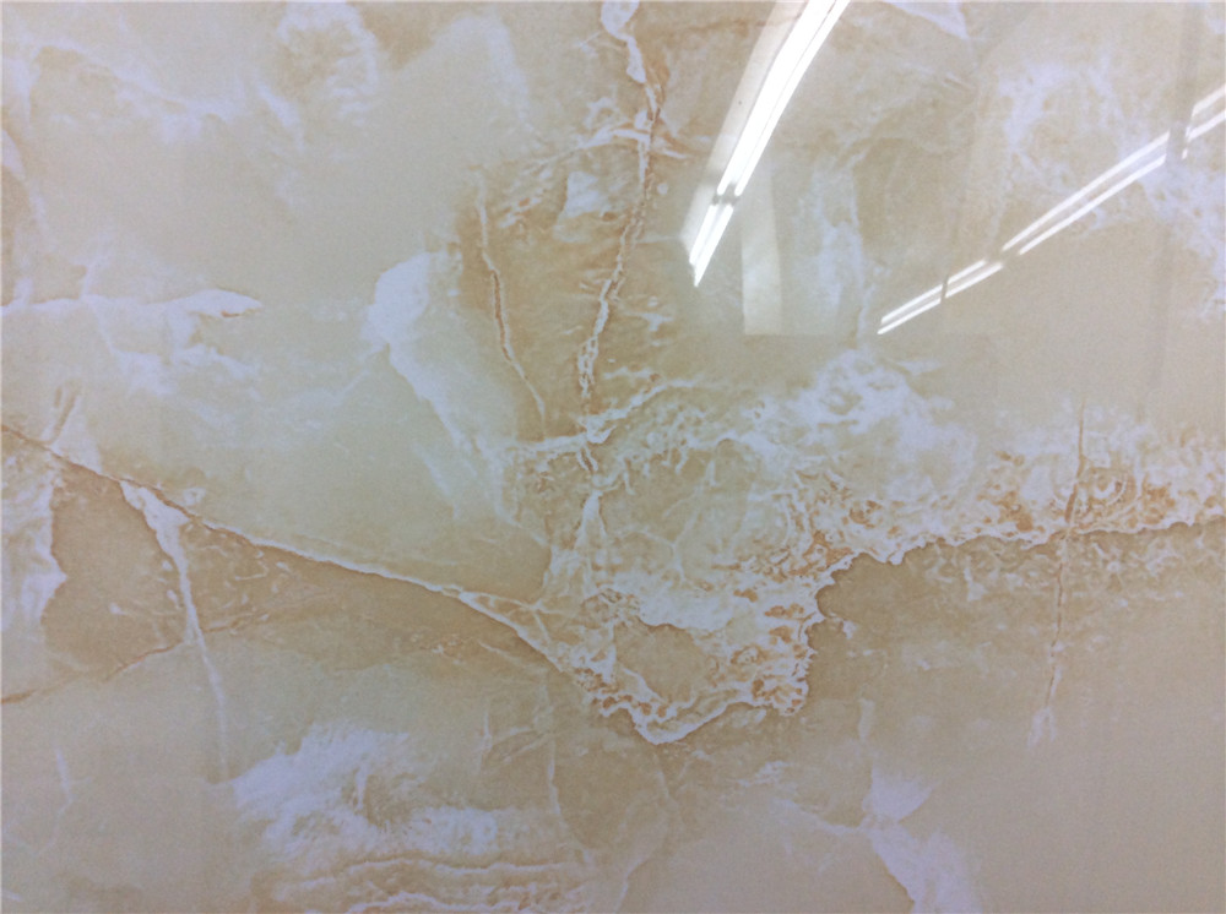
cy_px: 457
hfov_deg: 55.4
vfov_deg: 42.8
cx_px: 613
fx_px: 1167
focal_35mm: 33
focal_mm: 3.3
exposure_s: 1/50
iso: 40
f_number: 2.4
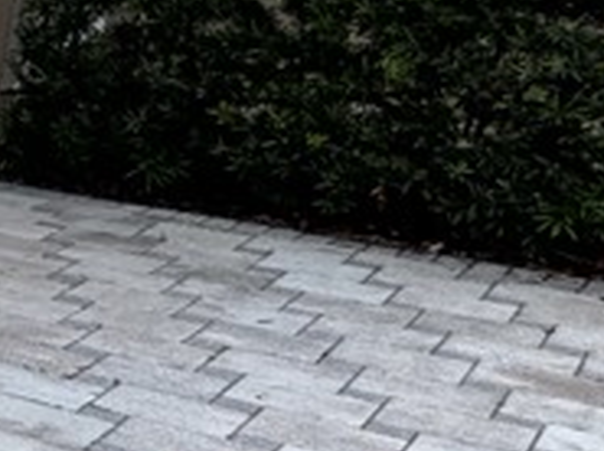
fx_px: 1585
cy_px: 245
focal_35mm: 91
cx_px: -1048
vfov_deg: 16.2
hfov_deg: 12.7
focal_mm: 2.22
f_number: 2.2
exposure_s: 1/138
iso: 40
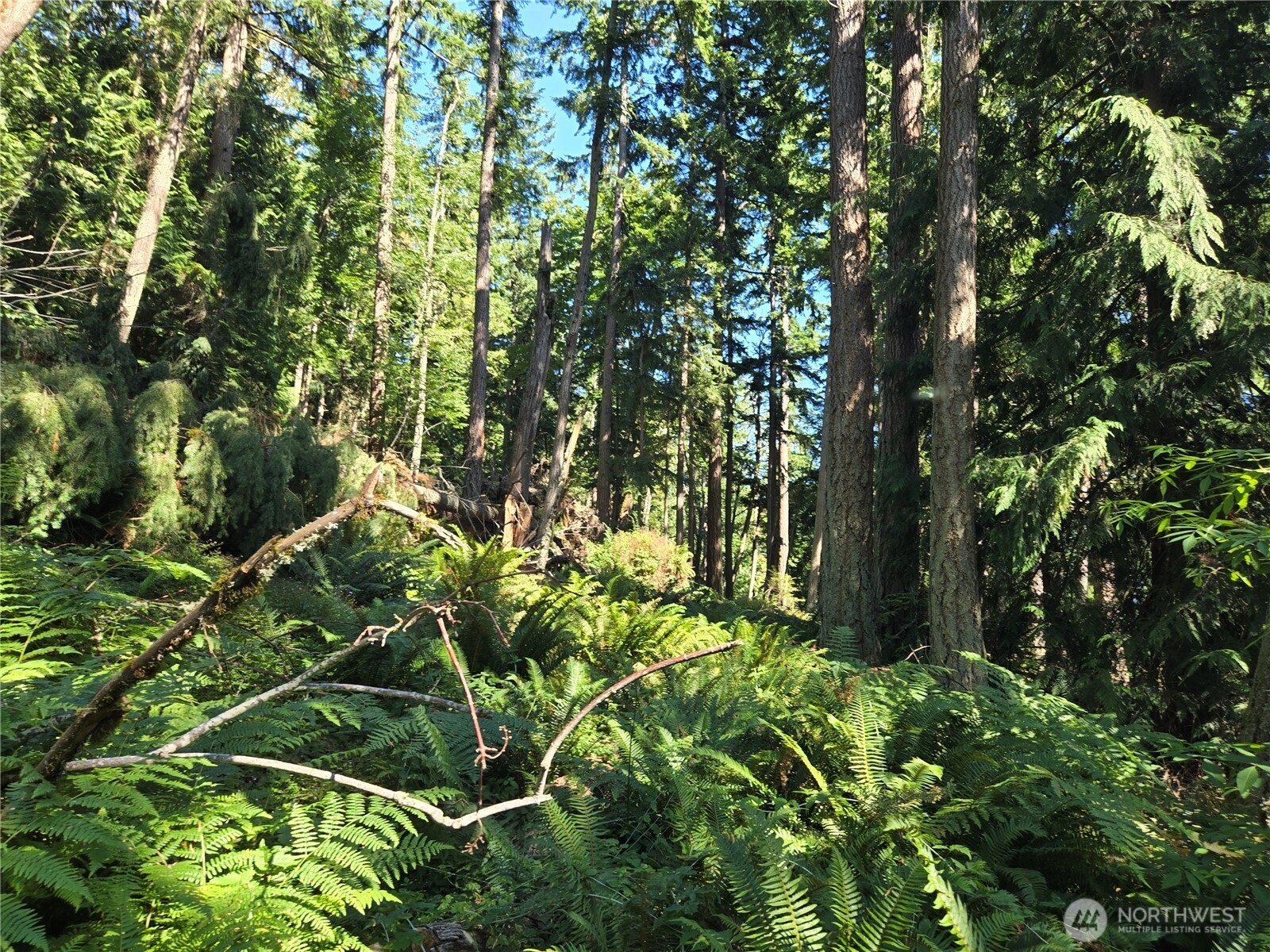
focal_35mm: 23
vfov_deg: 58.9
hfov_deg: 73.9
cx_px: 635
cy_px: 476
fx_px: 844
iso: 32
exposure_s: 1/180
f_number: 1.8
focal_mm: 5.4
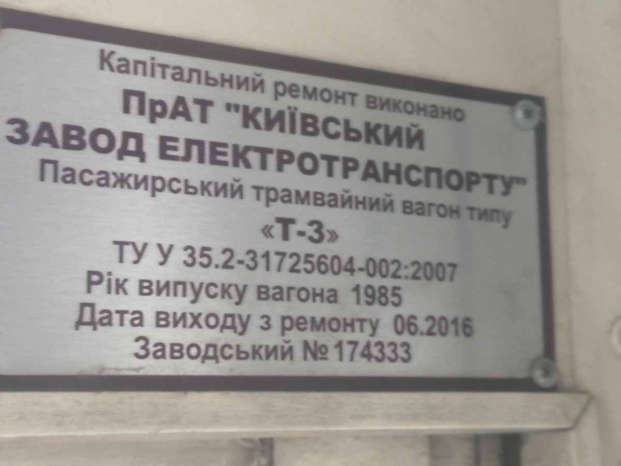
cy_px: 233
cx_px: 310
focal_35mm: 61
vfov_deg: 24.0
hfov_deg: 31.7
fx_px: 1094
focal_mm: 3.88
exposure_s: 1/20
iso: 640
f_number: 1.8
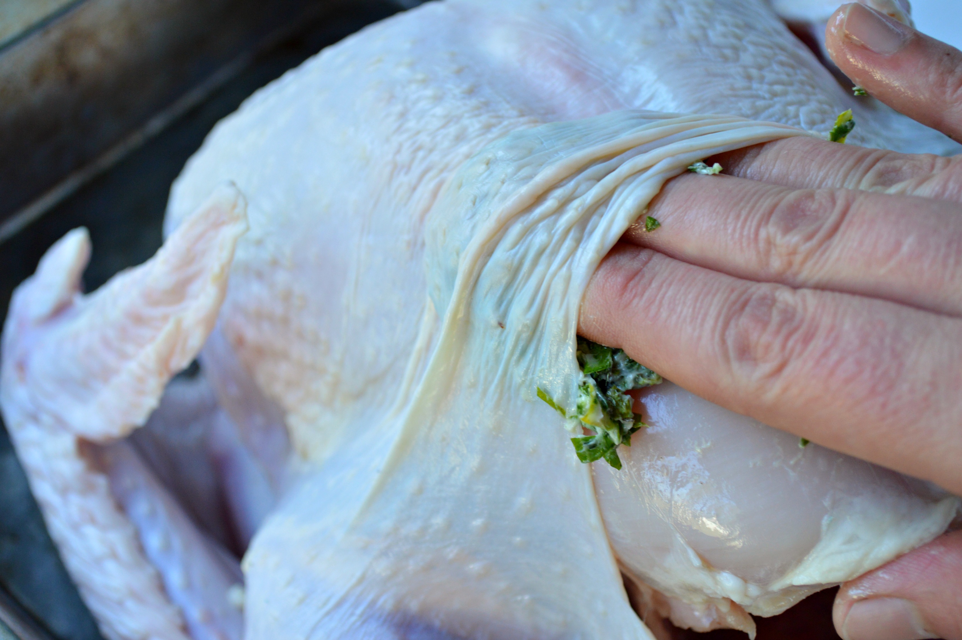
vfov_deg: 22.6
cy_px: 320
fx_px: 1602
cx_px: 481
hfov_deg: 33.4
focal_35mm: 60
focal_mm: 40
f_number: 5.3
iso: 400
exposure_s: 1/80
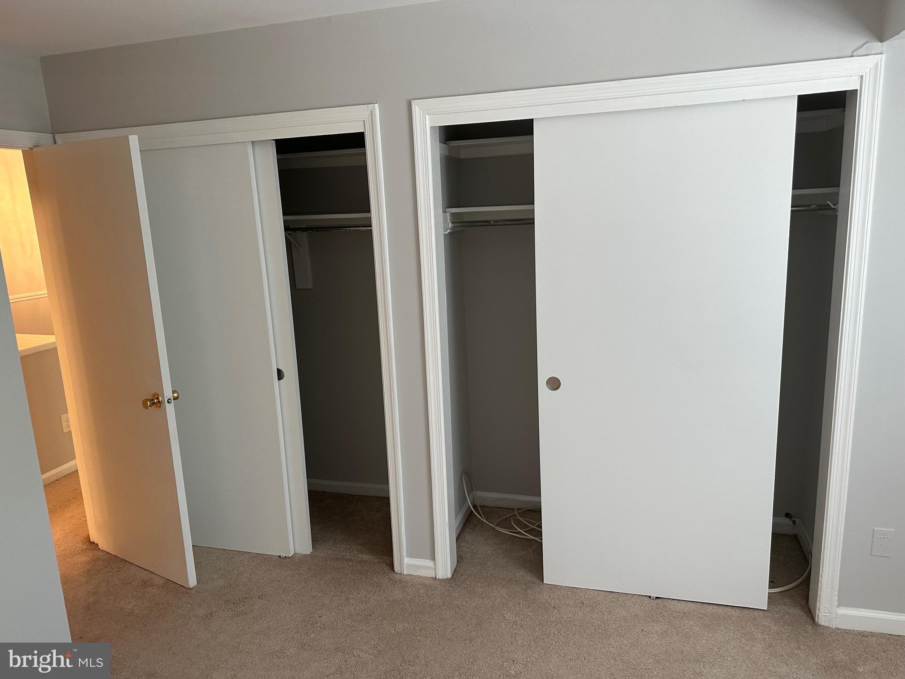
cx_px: 452
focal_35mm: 24
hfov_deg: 71.6
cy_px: 340
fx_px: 627
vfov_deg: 56.8
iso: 200
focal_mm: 6.86
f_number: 1.78
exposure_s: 1/60
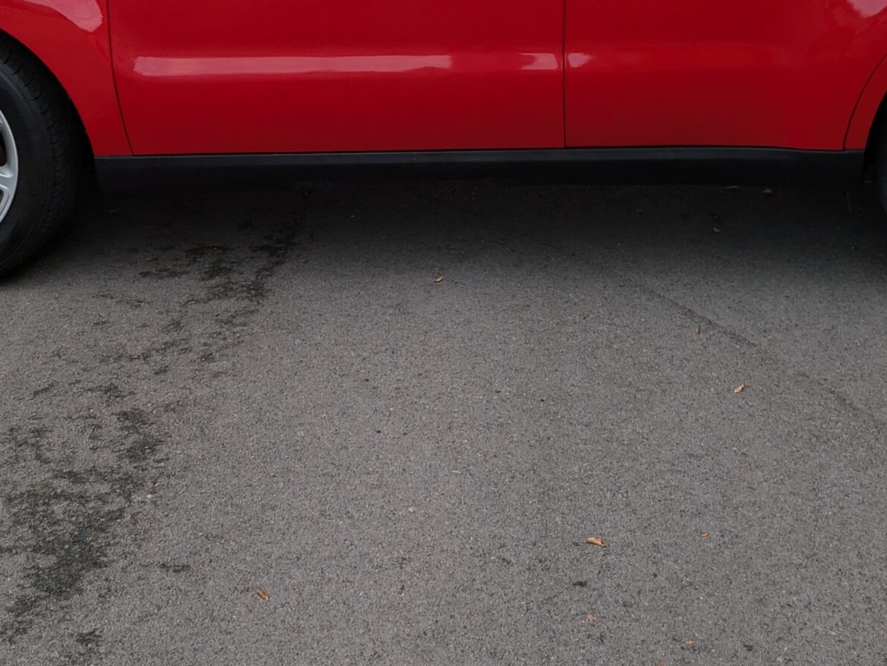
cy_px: 38
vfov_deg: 26.0
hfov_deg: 35.5
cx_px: 507
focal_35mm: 54
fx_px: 1384
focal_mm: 5.43
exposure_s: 1/1776
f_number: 1.89
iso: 44
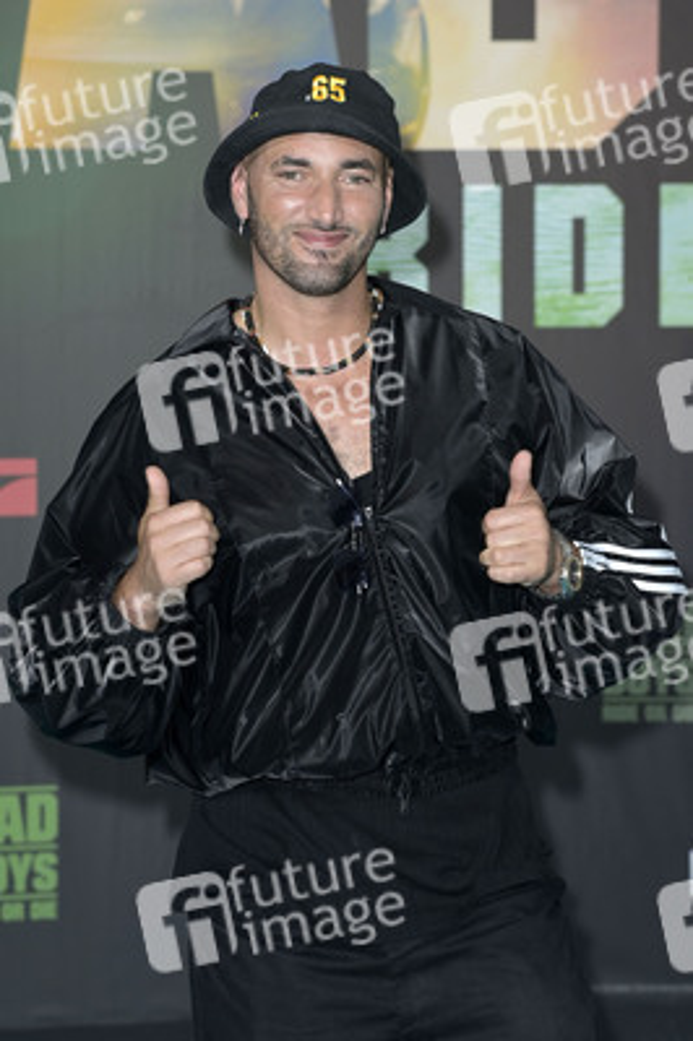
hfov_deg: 11.4
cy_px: 520
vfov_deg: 17.1
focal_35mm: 120
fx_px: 3471
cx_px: 346
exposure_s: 1/250
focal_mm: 120
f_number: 5.6
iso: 320
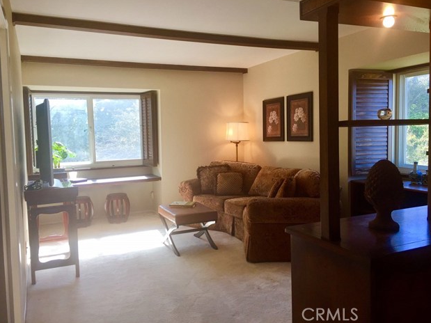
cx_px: 216
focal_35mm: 30
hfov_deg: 60.0
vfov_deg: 46.8
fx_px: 373
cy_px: 157
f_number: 2.2
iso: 40
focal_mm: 4.15
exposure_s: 1/120
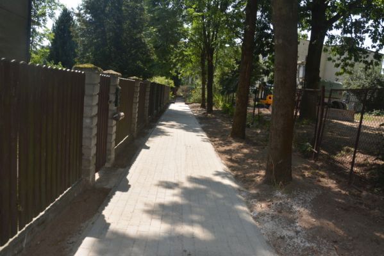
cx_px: 192
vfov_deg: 43.7
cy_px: 128
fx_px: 320
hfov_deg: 61.9
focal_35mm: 30
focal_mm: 20
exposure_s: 1/200
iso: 100
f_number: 6.3
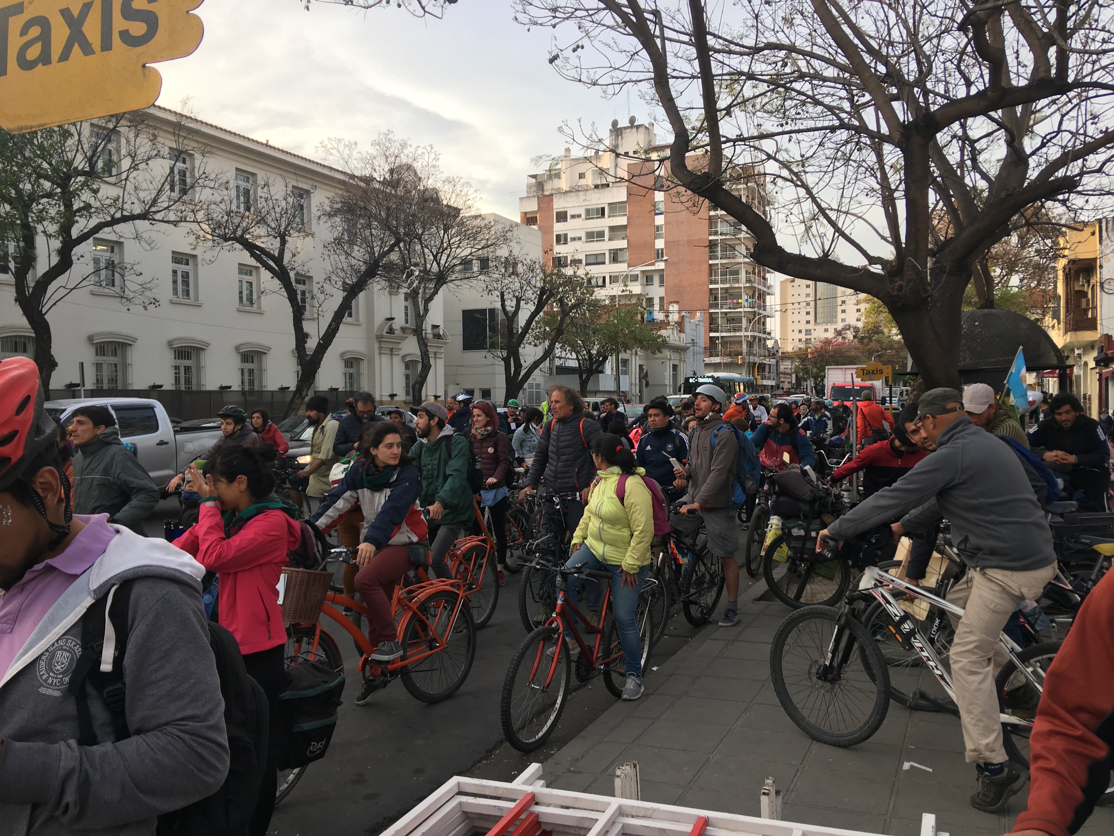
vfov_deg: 48.2
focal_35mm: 29
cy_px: 418
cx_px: 557
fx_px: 933
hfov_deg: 61.7
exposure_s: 1/100
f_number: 2.2
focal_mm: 4.15
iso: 25
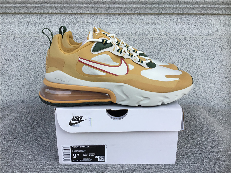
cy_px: 86
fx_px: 207
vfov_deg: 45.4
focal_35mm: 31
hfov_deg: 58.4
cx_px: 116
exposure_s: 1/536
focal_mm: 3.3
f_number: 2.4
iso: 25
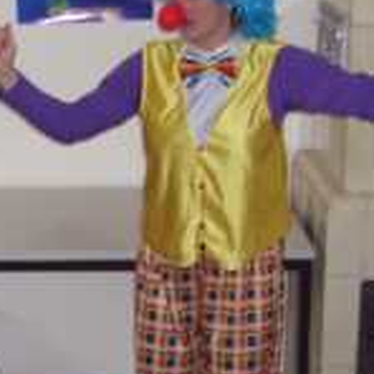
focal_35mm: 133
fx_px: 1626
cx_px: -25
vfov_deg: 13.1
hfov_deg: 12.9
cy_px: 293
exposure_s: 1/60
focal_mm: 6
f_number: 2.7
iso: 125
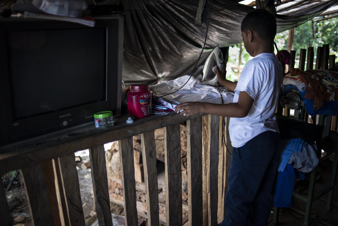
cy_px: 113
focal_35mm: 35
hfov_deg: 54.4
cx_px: 169
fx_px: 329
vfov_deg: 37.9
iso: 500
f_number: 2
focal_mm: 35
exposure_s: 1/320
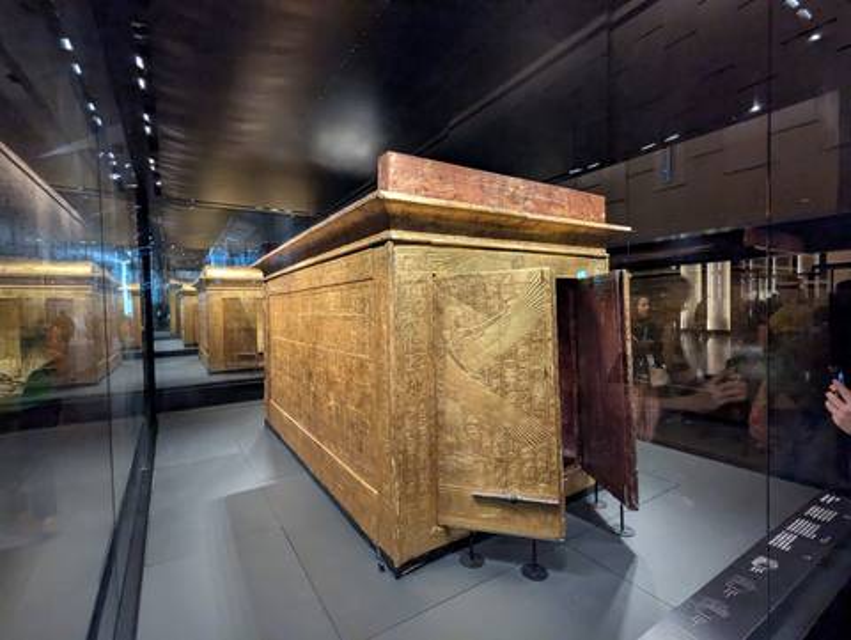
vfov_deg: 78.2
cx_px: 426
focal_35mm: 16
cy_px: 320
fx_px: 394
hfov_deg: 94.4
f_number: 2.2
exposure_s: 1/24
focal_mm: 2.35
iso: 711
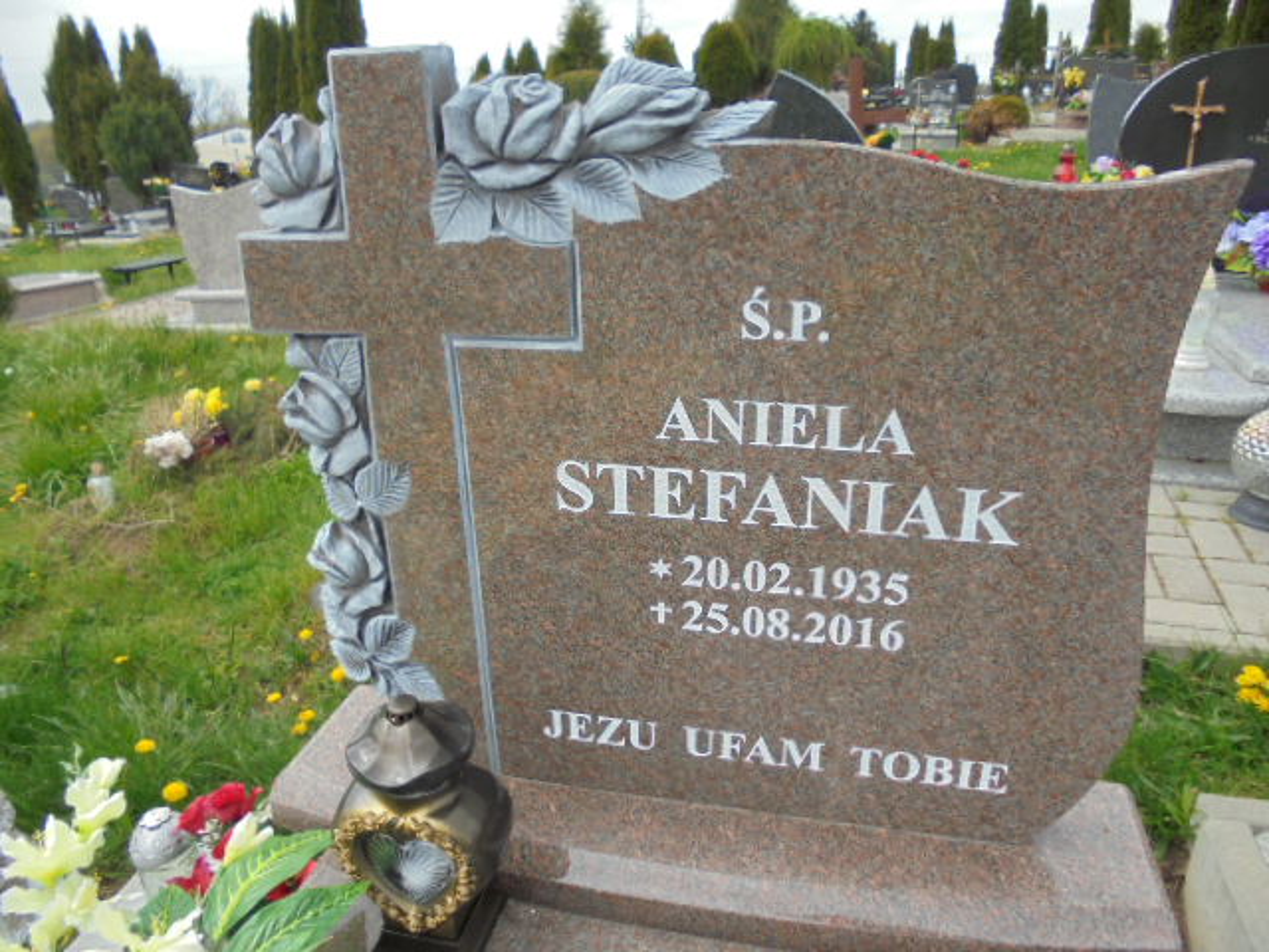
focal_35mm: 26
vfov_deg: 53.1
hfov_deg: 67.3
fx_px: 953
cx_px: 634
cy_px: 476
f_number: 3.5
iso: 100
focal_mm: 4.6
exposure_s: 1/400
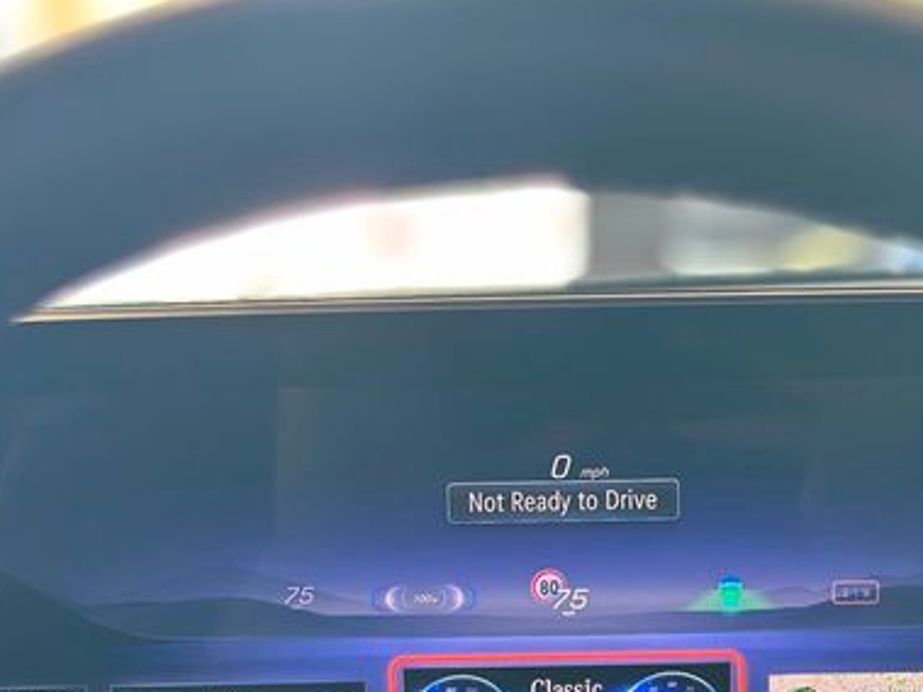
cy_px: 568
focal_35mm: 81
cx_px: 550
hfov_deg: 24.1
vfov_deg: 18.0
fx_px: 2159
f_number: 1.78
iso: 250
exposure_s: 1/120
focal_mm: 6.86
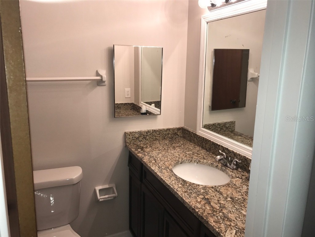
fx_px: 255
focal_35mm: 28
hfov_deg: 63.4
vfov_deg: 49.7
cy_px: 118
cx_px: 158
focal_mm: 3.99
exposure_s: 1/67
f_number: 1.8
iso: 20
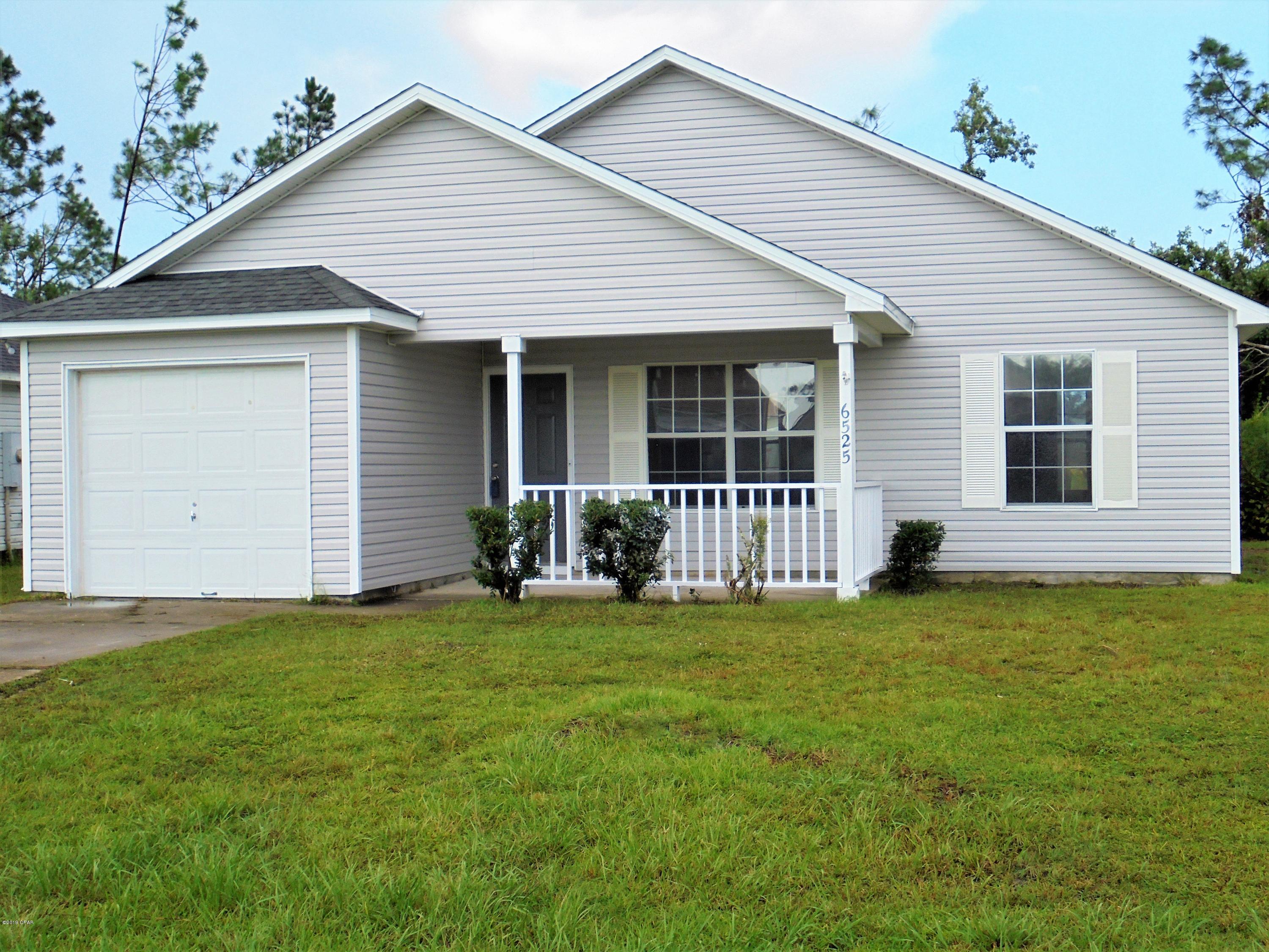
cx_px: 634
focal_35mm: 43
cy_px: 476
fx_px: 1576
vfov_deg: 33.6
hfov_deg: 43.9
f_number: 4.5
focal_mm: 7.8
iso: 100
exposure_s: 1/400
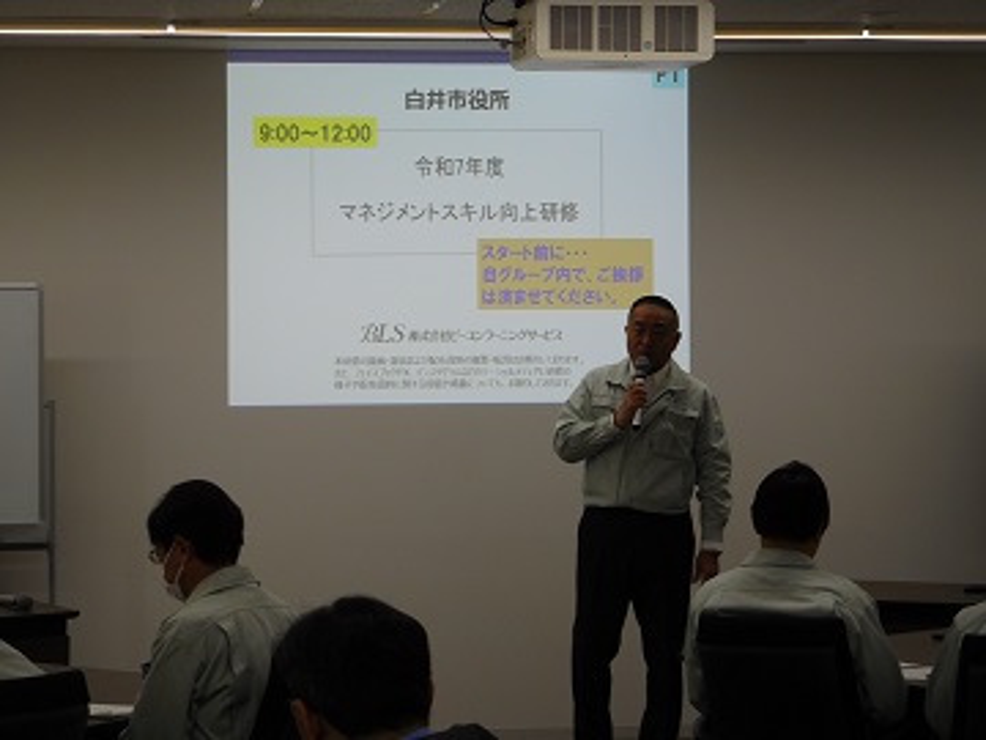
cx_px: 493
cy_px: 370
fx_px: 3190
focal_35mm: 112
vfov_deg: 13.2
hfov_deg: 17.6
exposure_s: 1/60
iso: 125
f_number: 4.9
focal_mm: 20
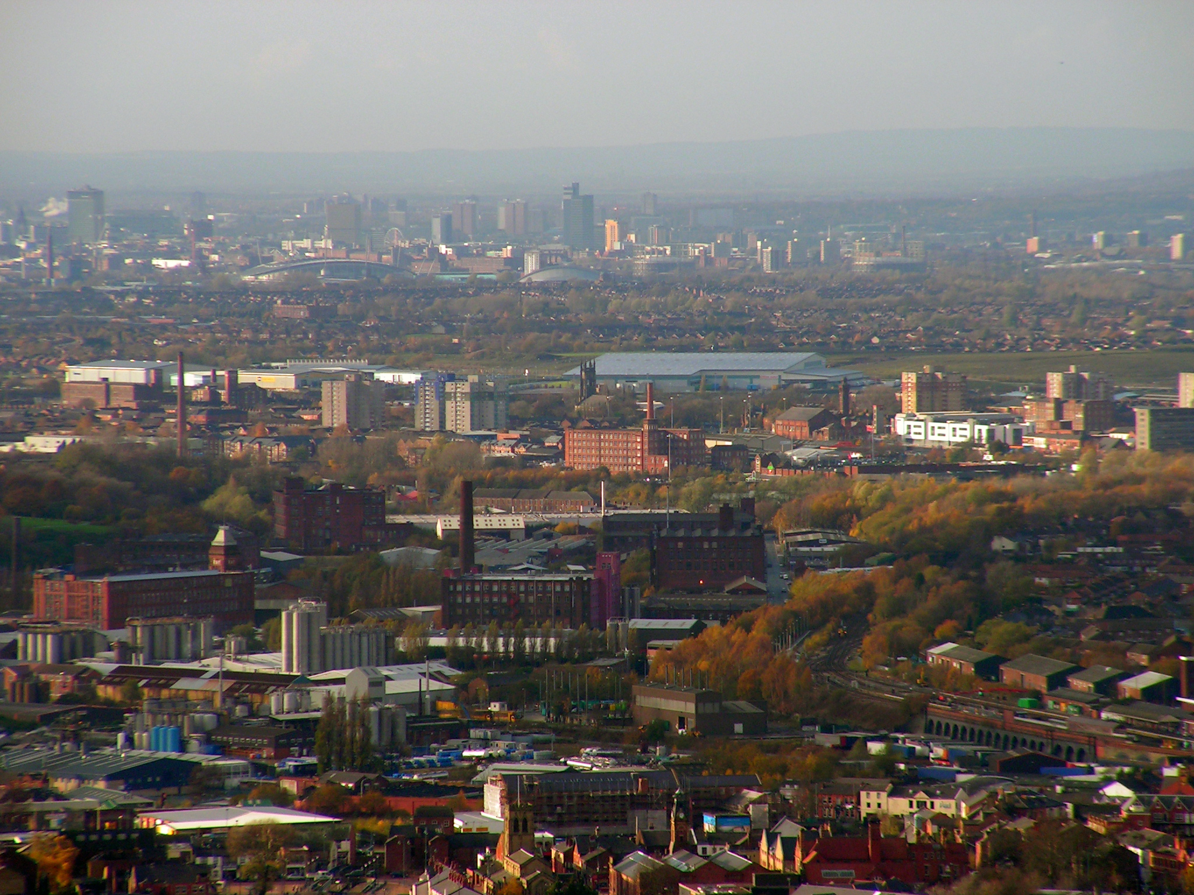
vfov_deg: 5.1
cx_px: 597
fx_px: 10003
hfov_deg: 6.8
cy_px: 448
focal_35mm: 290
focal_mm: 48
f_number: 4.8
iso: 100
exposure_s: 1/500
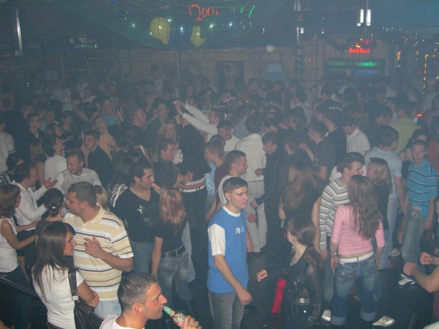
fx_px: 482
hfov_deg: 49.0
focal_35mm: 38
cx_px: 220
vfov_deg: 37.7
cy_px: 164
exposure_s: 1/60
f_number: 2.8
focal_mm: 7.9
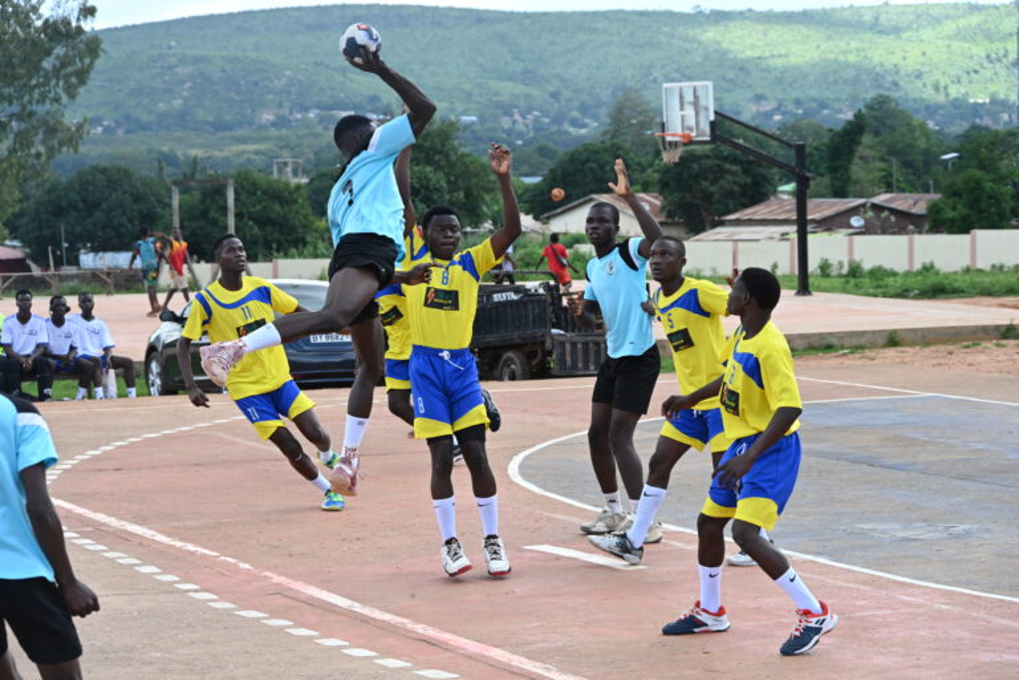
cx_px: 510
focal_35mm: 101
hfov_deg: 20.2
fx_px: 2859
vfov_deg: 13.6
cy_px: 340
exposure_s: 1/3000
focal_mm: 101
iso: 2200
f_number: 6.7
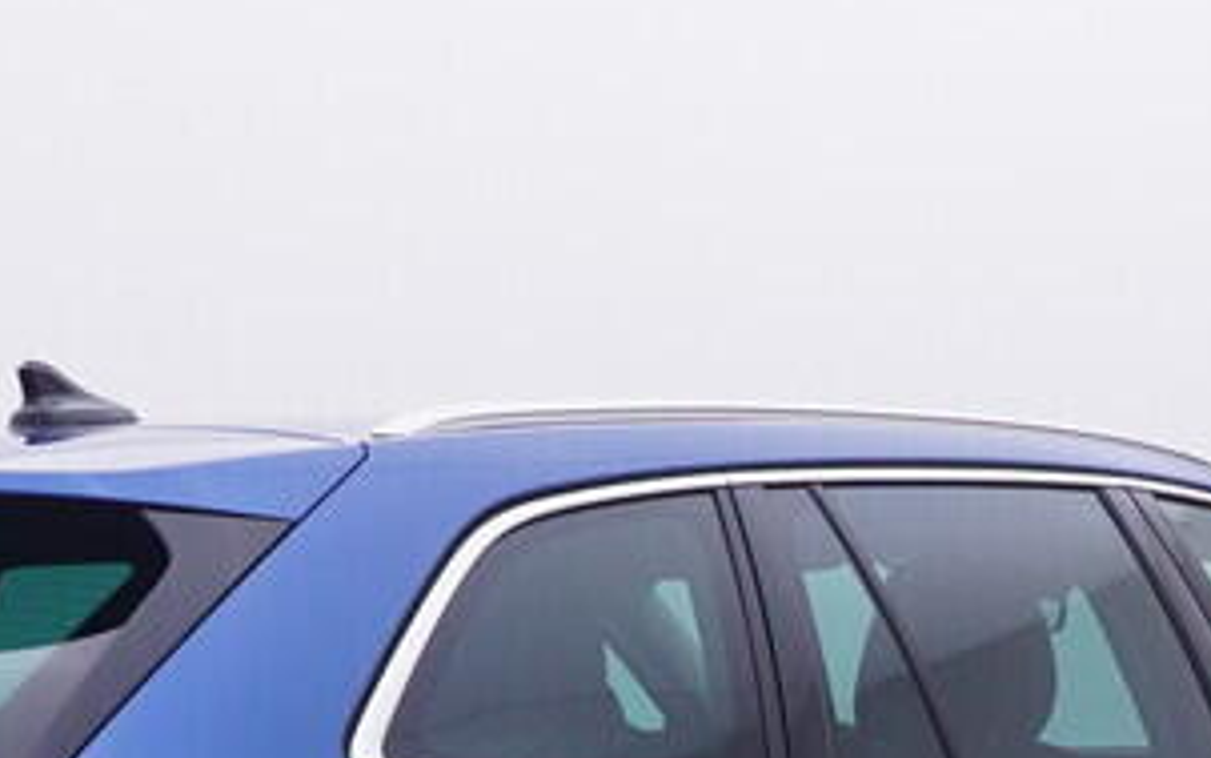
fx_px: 3613
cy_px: 1071
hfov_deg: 18.9
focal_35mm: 109
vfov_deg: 11.6
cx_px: 886
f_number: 5
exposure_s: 1/80
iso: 200
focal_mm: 15
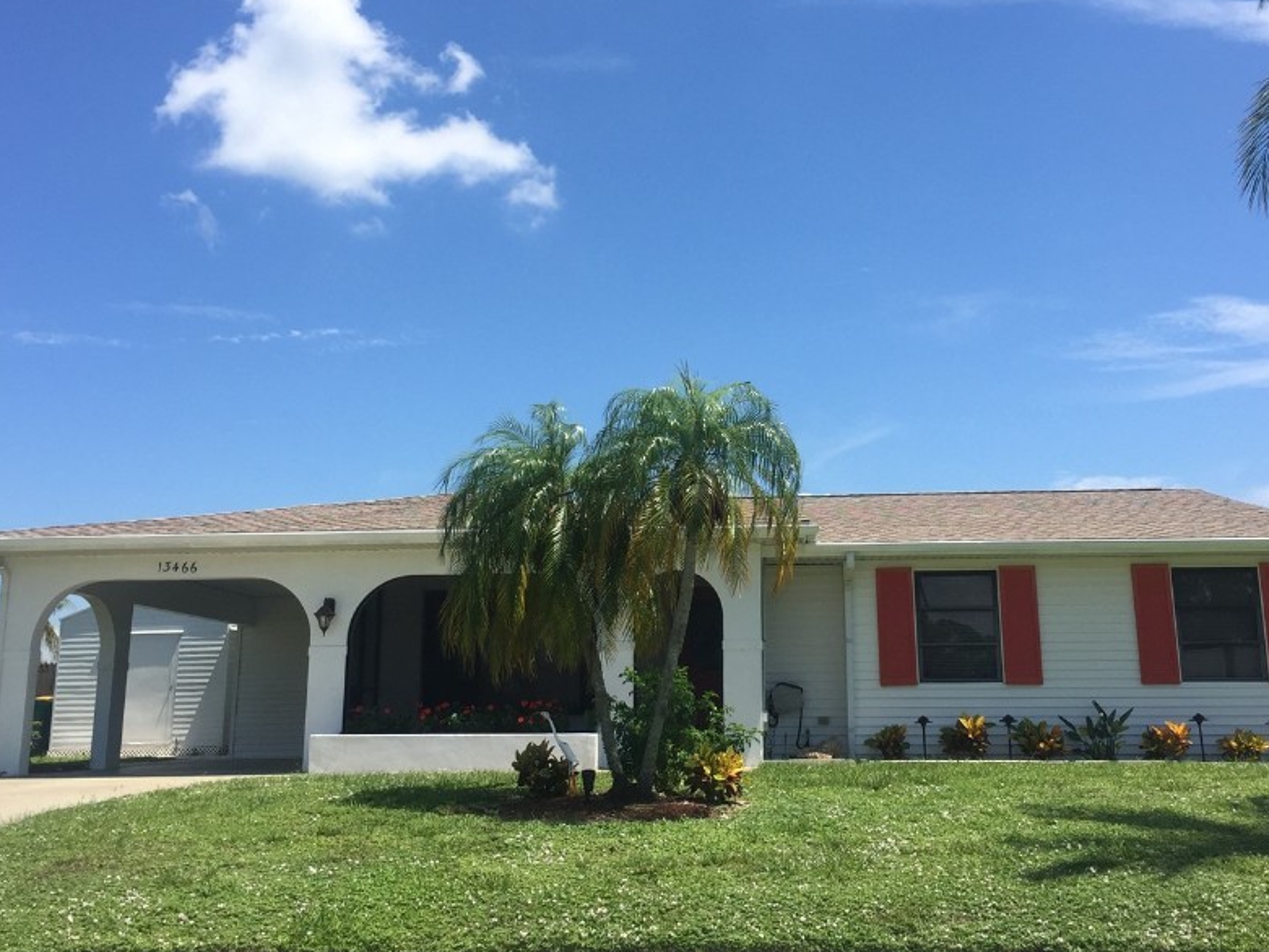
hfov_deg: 48.9
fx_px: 1393
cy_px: 403
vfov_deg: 37.6
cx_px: 673
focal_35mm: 38
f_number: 2.2
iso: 32
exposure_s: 1/1980
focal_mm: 4.15
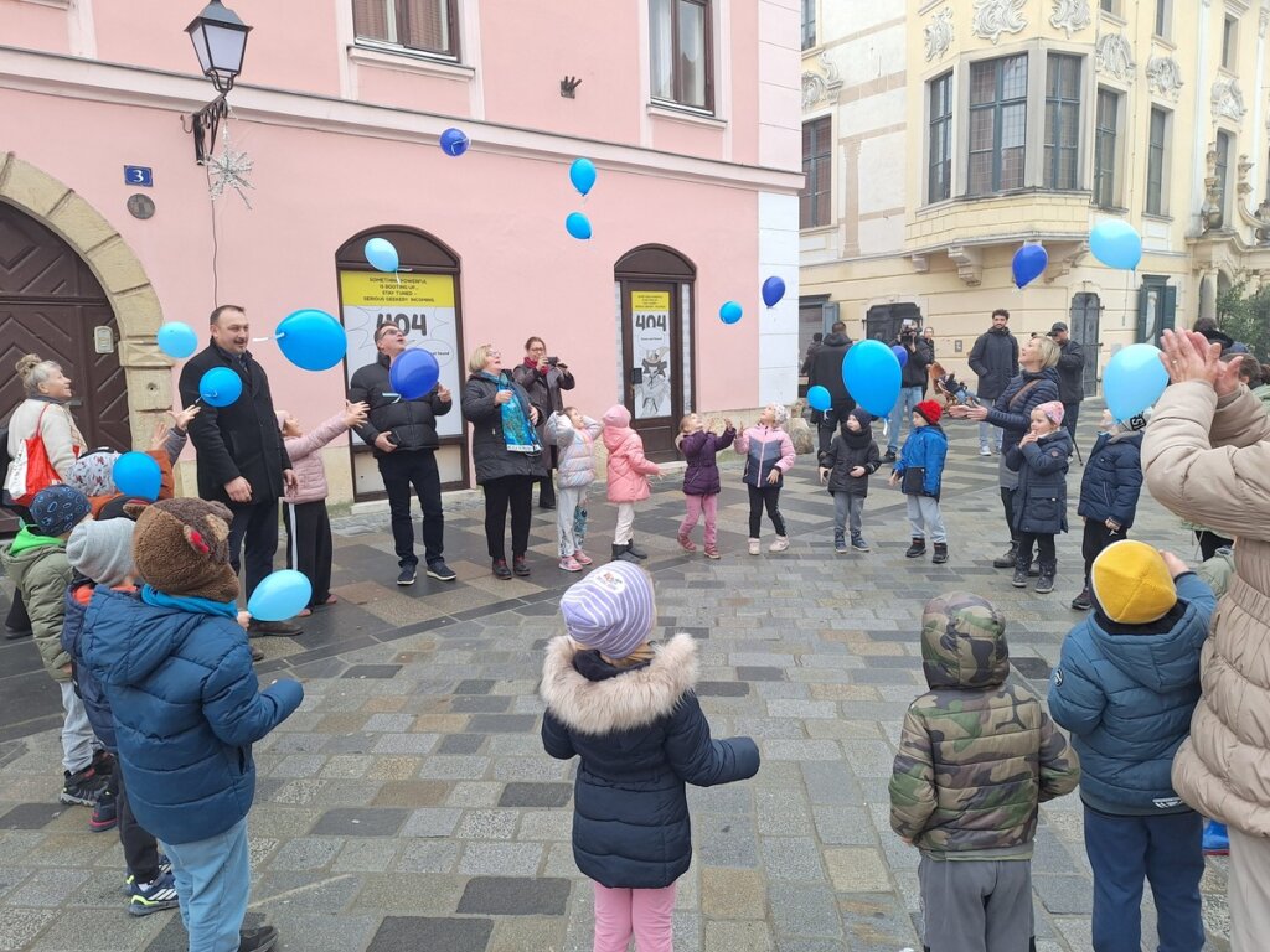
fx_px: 844
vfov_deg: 58.9
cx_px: 635
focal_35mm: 23
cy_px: 476
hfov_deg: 73.9
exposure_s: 1/269
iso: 40
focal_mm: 5.54
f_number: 1.8
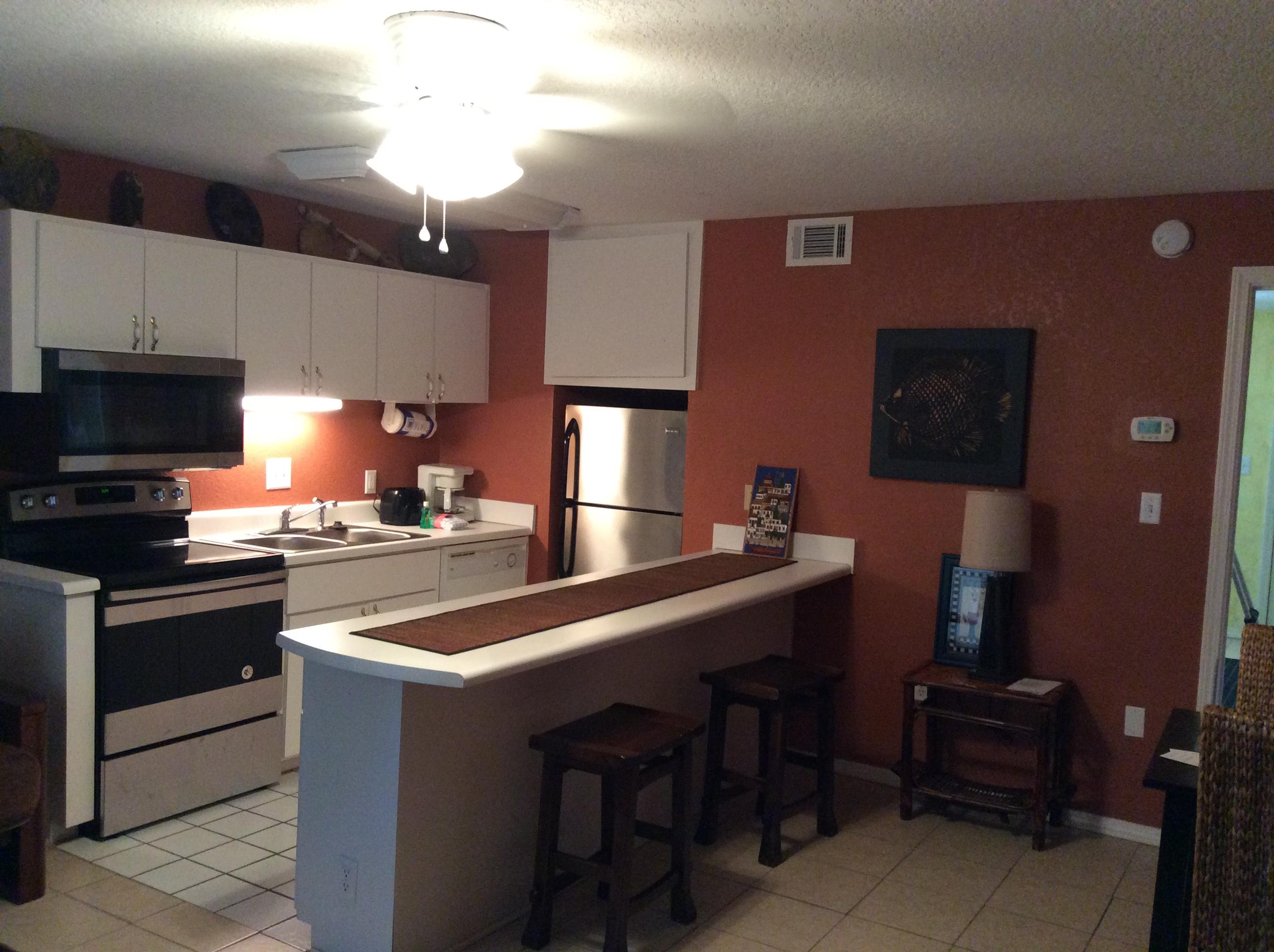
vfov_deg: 44.1
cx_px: 637
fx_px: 1176
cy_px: 476
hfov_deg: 56.9
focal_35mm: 32
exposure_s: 1/24
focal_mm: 3.3
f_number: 2.4
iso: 200
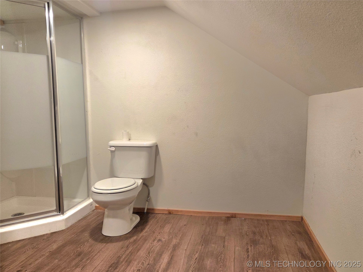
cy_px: 136
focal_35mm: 23
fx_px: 241
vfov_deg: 58.9
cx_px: 182
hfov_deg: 73.9
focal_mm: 5.4
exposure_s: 1/120
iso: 320
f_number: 1.8
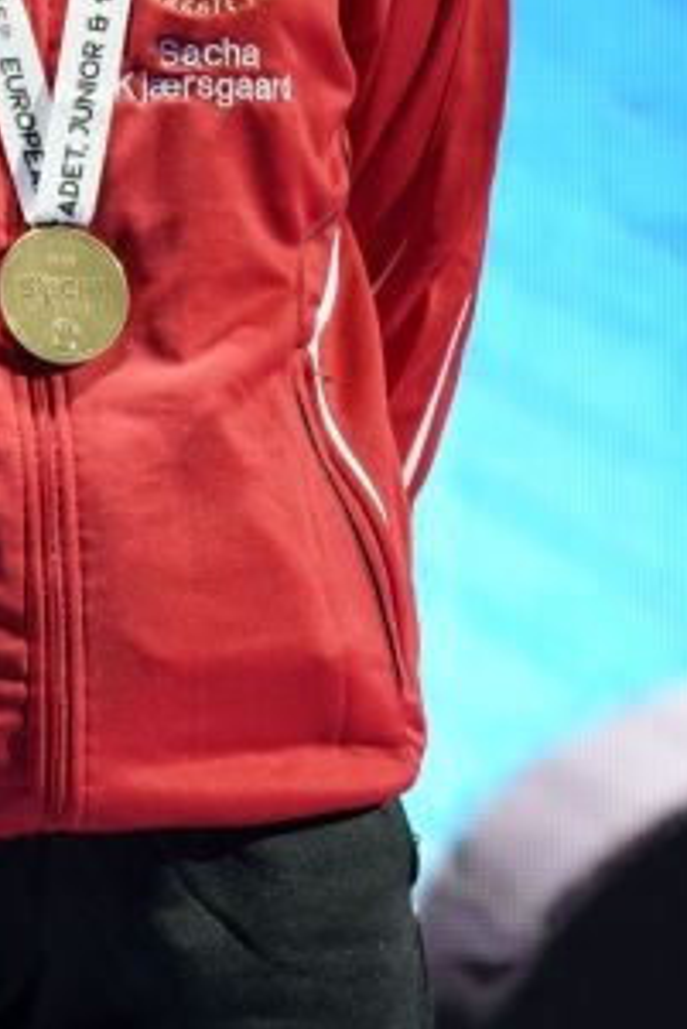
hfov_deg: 1.7
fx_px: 22815
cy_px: 513
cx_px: 79
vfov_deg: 2.6
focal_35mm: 798
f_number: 2.8
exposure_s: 1/250
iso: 640
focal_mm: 200
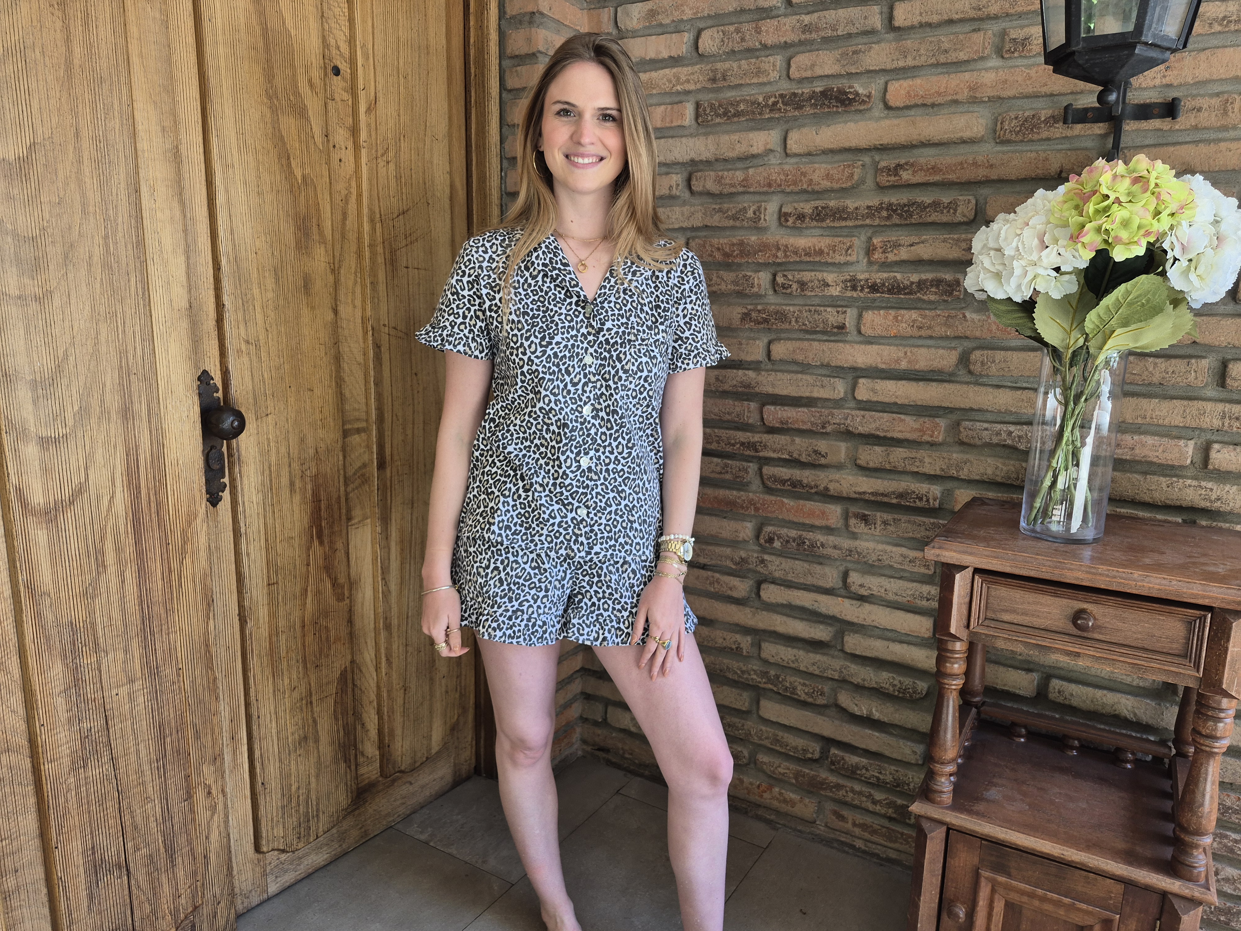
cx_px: 620
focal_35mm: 23
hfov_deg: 73.9
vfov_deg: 58.9
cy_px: 466
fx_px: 825
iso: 80
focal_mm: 5.4
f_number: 1.8
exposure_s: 1/180
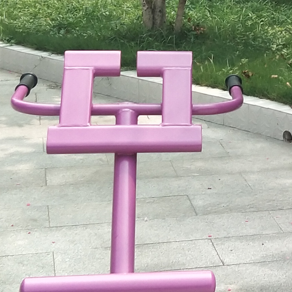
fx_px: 1260
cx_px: 318
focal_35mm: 132
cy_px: -2
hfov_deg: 13.0
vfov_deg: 13.0
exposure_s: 1/521
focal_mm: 3.69
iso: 50
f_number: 2.2
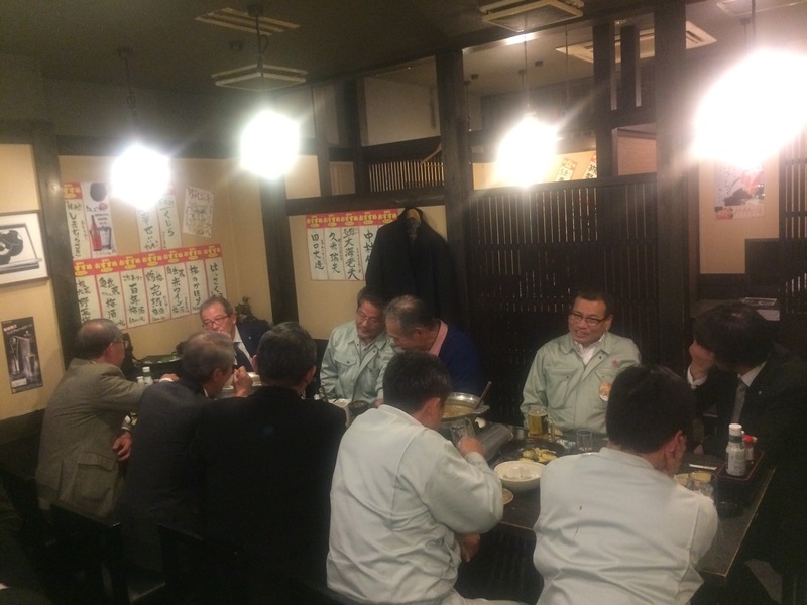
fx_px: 676
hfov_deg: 61.7
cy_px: 302
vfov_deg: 48.2
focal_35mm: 29
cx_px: 404
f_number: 2.2
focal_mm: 4.15
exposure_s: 1/24
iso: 320
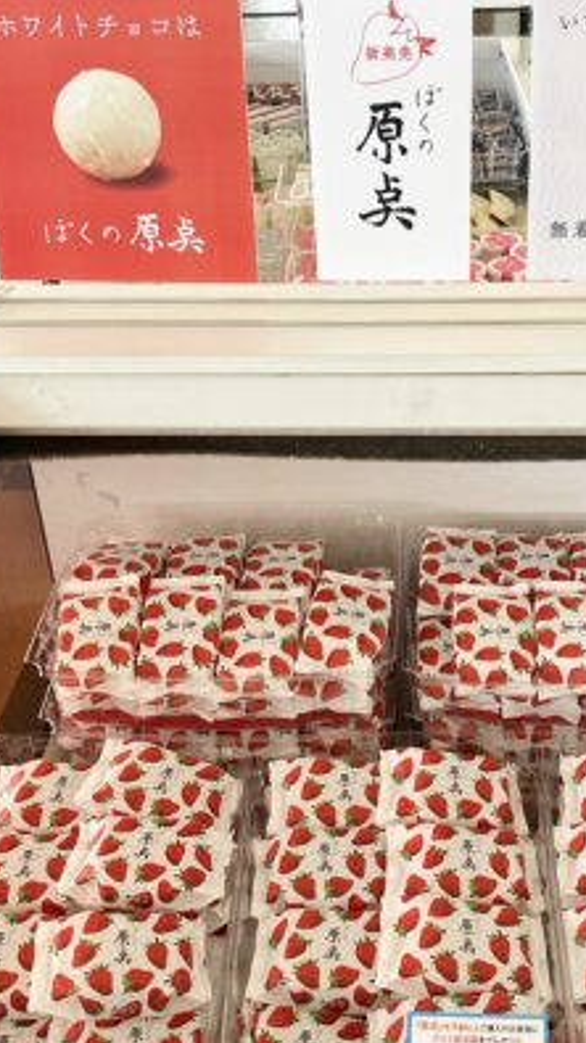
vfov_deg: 49.4
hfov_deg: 28.7
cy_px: 523
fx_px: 1133
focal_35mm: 41
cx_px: 409
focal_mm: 3.99
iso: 64
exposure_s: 1/100
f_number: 1.8
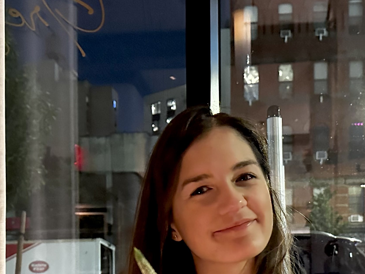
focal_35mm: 58
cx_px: 215
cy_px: 290
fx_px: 612
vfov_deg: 23.9
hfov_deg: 33.1
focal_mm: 6.86
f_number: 1.78
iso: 1250
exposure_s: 1/30
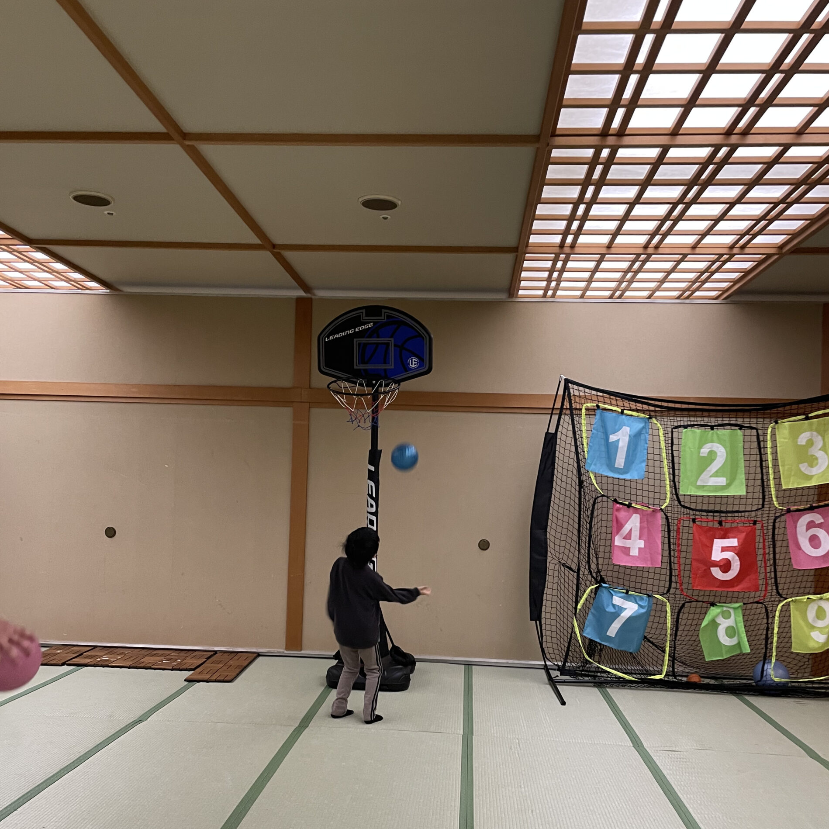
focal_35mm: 31
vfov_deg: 52.1
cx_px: 412
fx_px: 840
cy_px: 506
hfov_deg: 52.5
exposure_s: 1/50
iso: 160
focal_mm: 4.2
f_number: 1.6
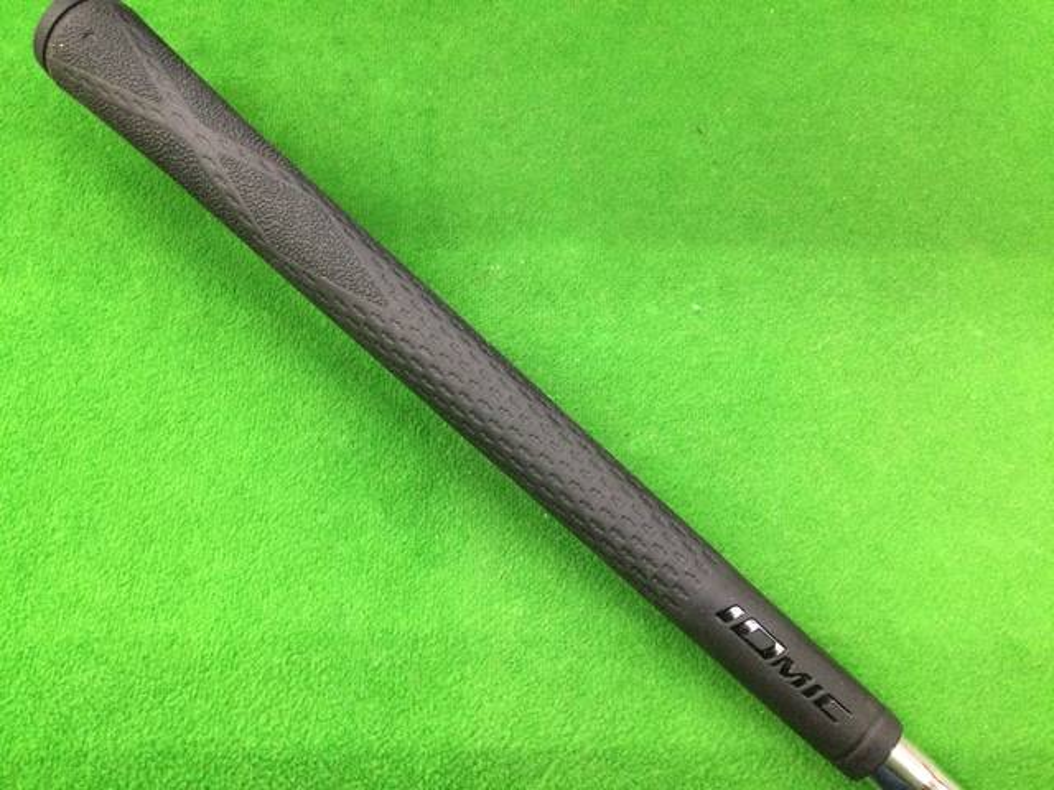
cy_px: 395
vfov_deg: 45.4
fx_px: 944
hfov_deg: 58.4
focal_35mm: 31
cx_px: 527
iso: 160
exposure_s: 1/30
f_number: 2.4
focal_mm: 3.3
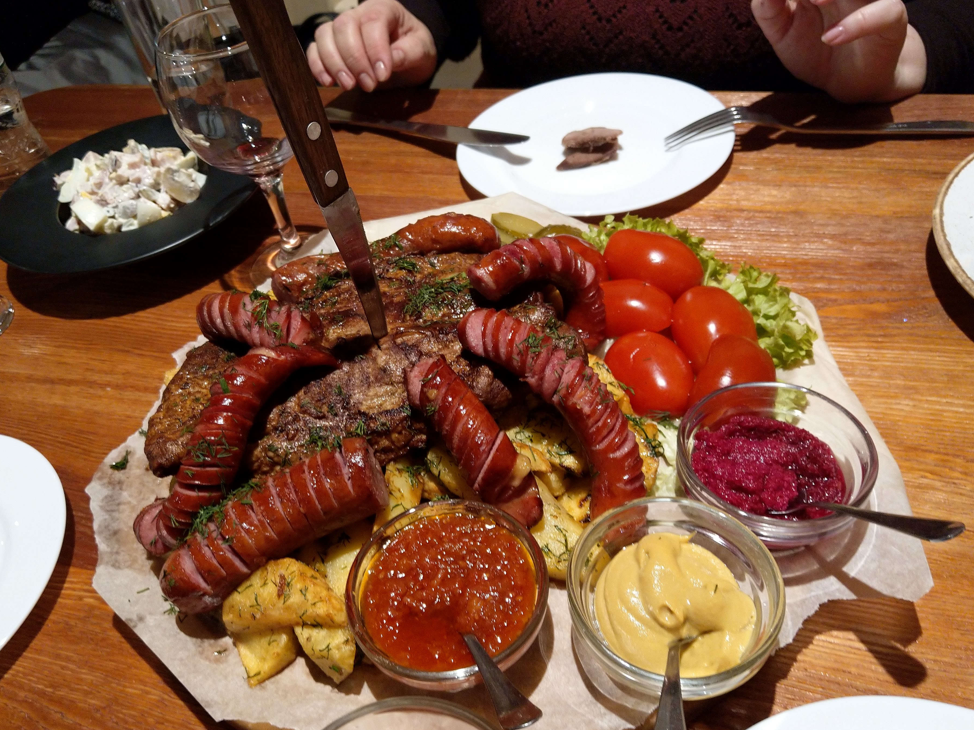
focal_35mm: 28
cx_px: 456
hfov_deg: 63.4
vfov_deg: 49.7
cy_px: 402
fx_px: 788
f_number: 1.75
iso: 125
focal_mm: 4.28
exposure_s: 1/33
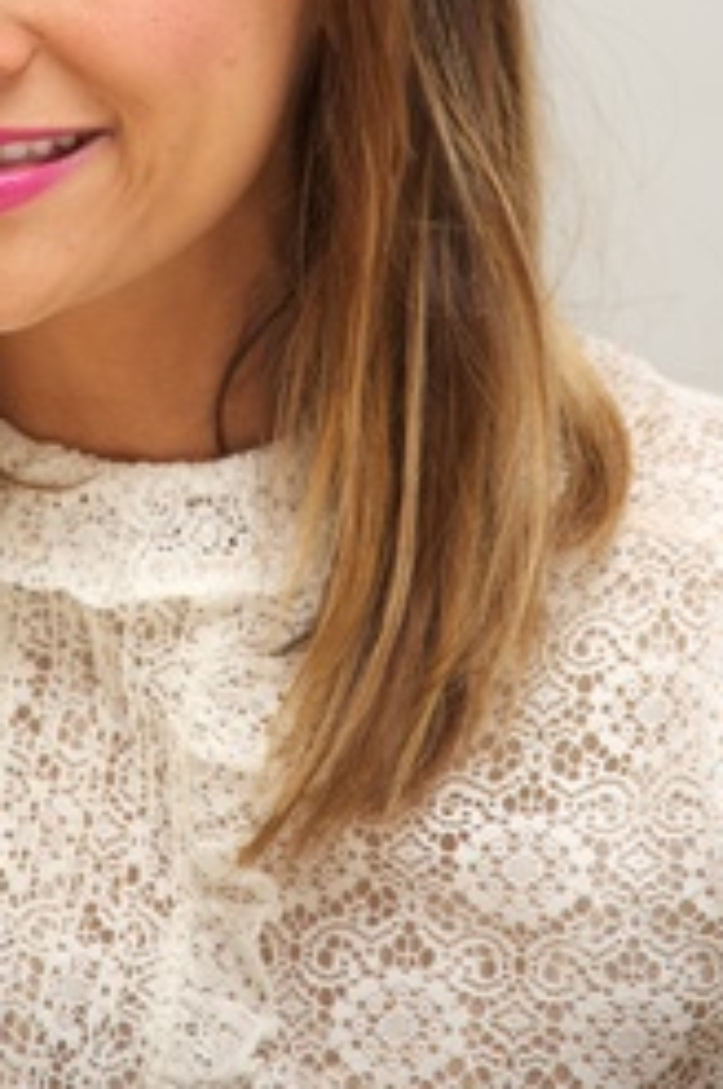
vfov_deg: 6.4
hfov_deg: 4.2
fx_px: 9787
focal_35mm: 324
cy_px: 216
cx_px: 313
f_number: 5.6
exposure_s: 1/60
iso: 500
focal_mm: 200
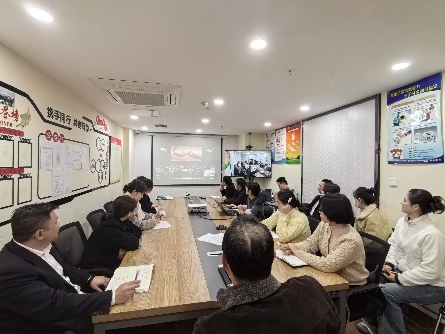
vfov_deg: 78.1
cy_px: 167
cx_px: 222
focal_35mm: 16
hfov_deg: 94.5
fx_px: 206
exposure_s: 1/60
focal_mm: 1.68
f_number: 2.2
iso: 200
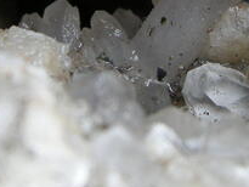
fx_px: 1260
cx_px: 181
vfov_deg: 8.4
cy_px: -30
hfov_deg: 11.3
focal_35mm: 175
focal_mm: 7.5
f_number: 3
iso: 100
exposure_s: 1/54.5
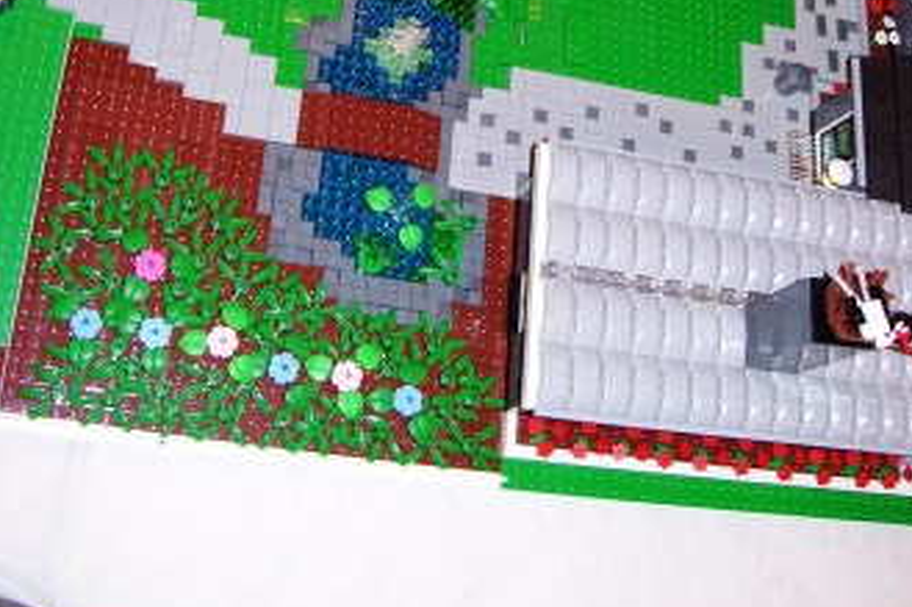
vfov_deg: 25.4
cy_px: 22
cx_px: 463
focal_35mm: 51
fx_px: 1291
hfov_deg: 38.9
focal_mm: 6
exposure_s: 1/60
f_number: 2.7
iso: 80
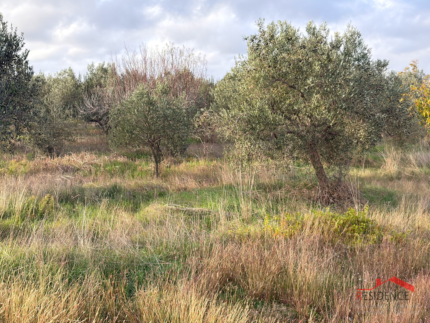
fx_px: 646
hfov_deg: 36.8
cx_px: 215
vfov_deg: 28.0
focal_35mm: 52
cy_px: 162
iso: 40
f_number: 1.6
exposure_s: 1/492
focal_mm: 5.96
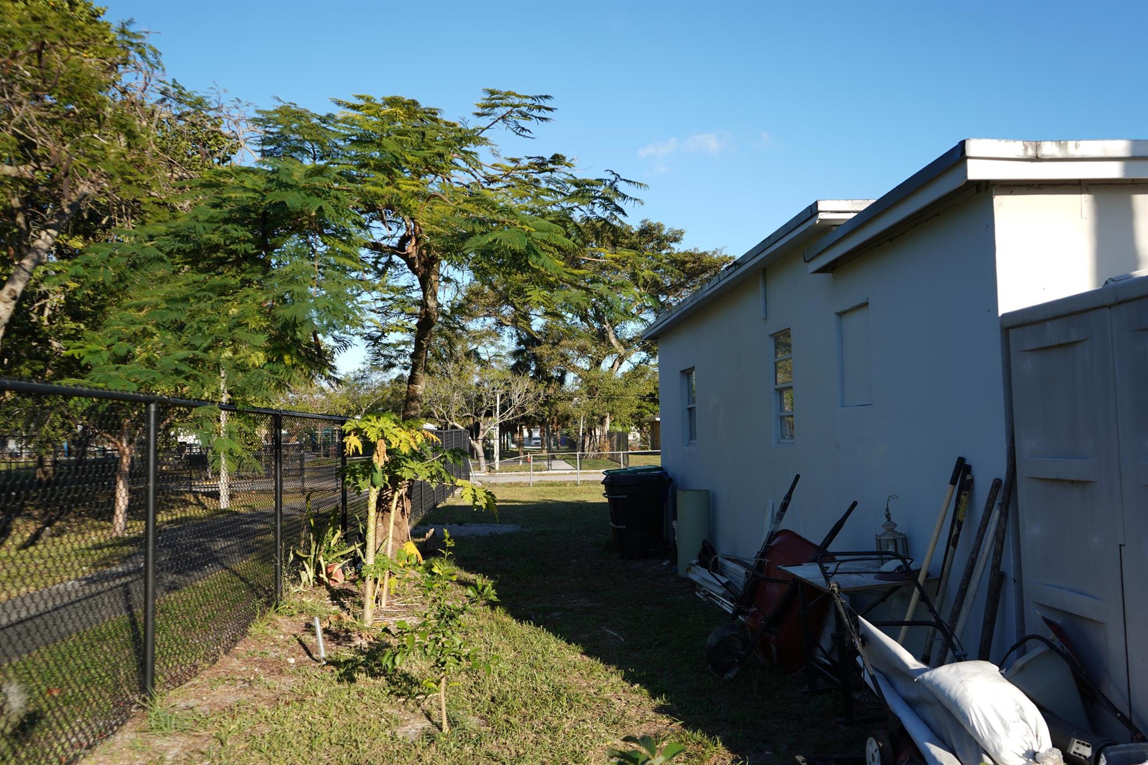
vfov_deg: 45.0
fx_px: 925
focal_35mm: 29
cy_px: 382
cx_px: 574
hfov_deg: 63.7
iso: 50
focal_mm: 29
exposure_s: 1/320
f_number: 4
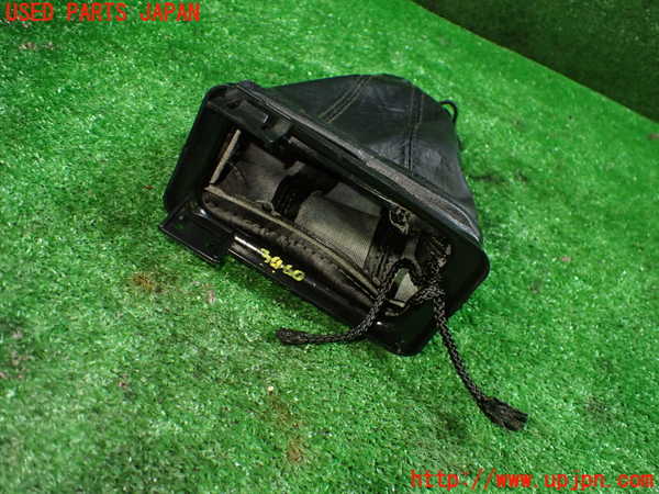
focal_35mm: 30
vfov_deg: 46.8
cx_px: 330
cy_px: 247
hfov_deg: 60.0
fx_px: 571
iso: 800
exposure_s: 1/80
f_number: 2.3
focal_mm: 5.4
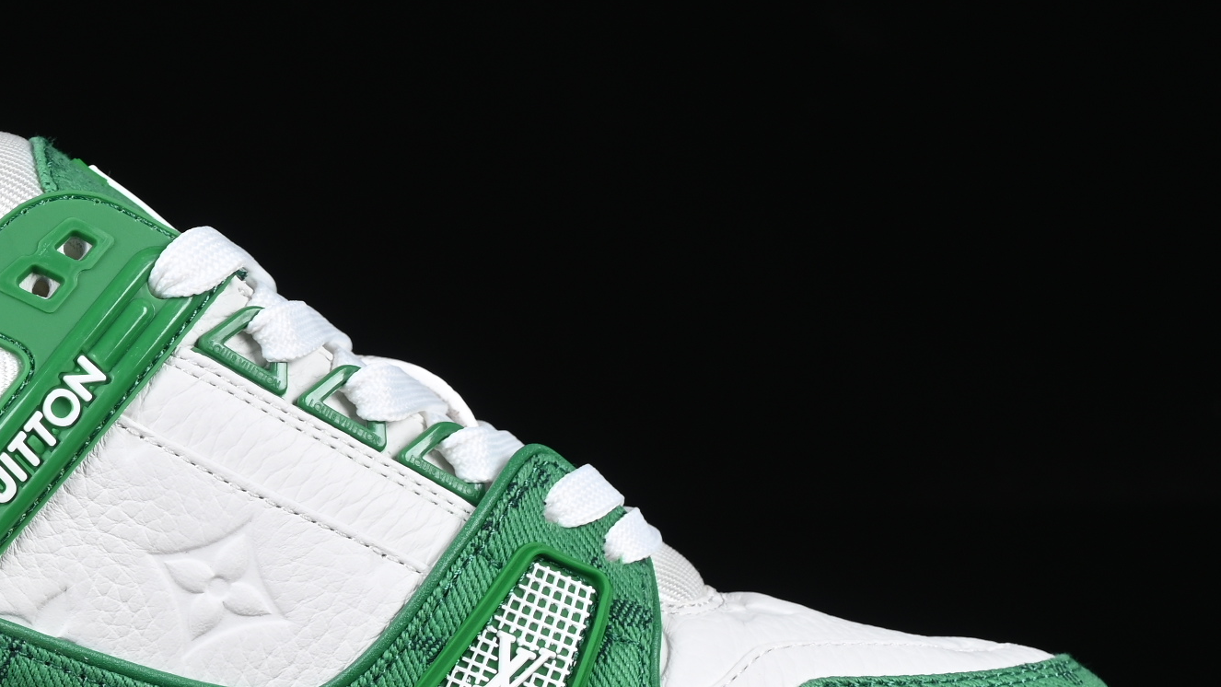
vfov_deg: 7.4
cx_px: 250
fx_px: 5342
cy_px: 496
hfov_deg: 13.0
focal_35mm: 165
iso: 160
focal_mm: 50
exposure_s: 1/80
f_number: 8
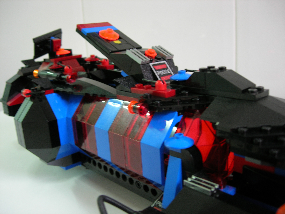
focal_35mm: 38
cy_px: 107
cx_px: 142
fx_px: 313
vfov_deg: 37.7
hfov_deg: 49.0
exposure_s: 1/8.1
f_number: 2.8
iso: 64
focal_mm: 7.8
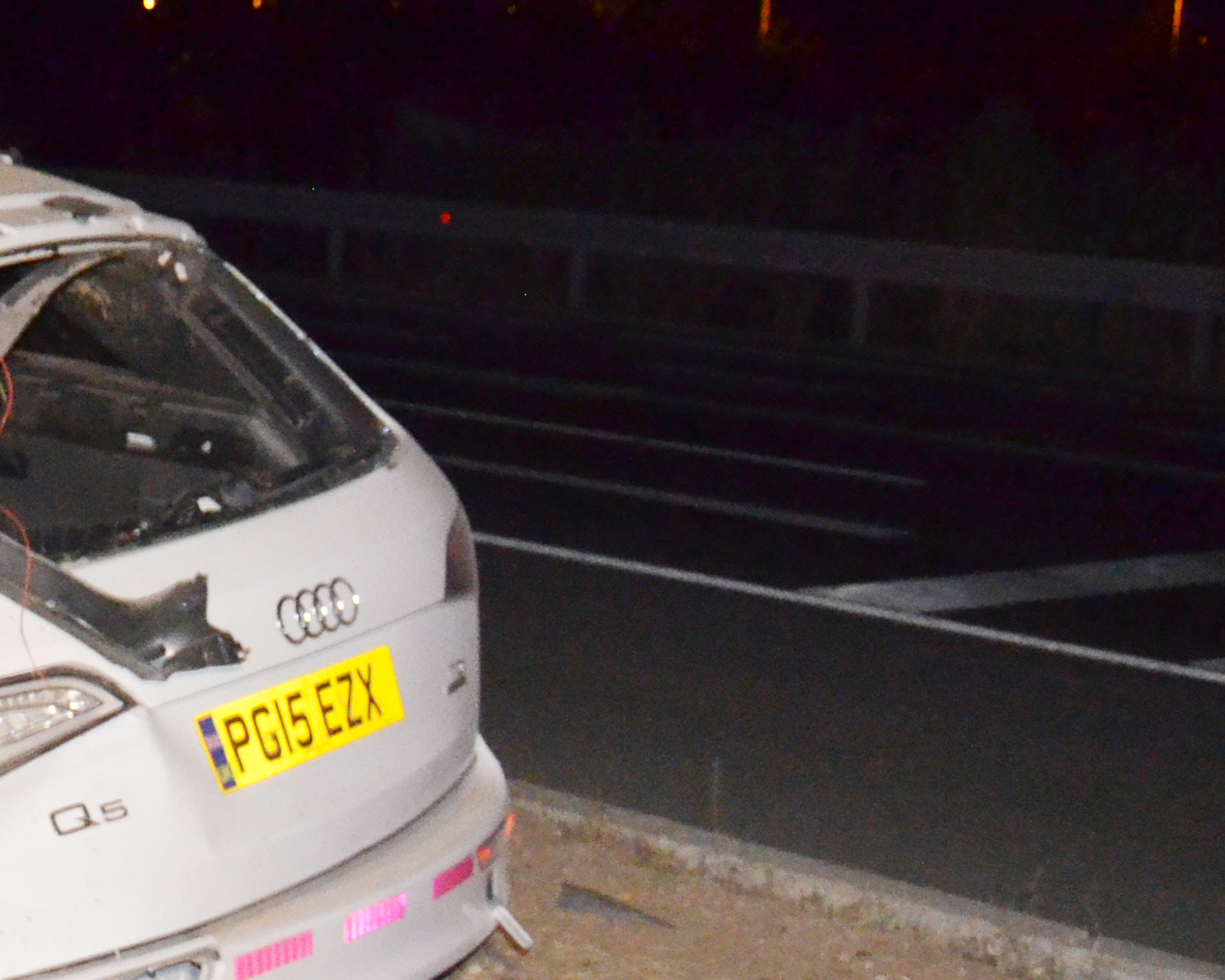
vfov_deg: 17.8
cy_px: 578
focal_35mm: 86
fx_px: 3118
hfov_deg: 19.4
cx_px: -616
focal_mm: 18
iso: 3200
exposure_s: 1/60
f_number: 3.5
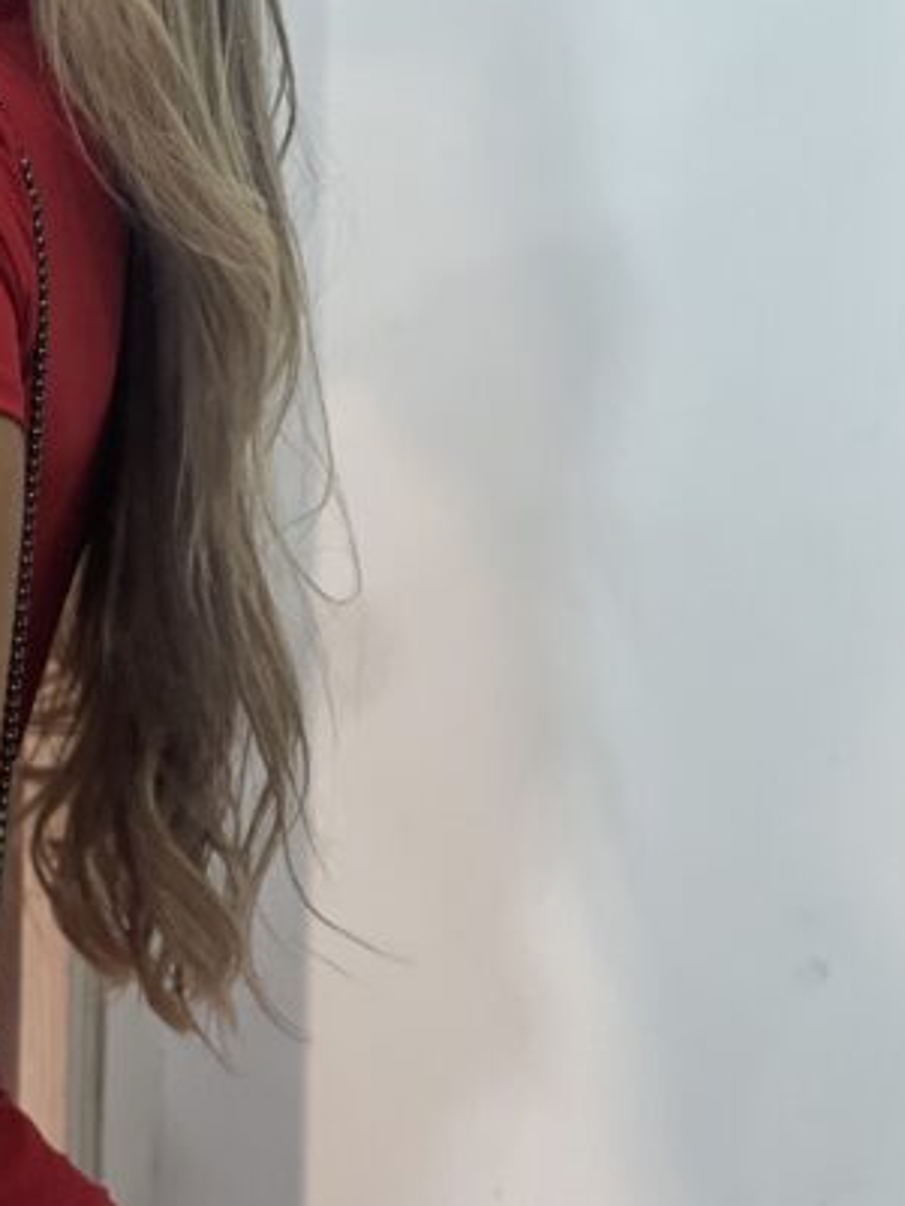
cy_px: 648
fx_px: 6236
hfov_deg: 8.2
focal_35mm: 179
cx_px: -117
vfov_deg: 11.0
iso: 160
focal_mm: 9
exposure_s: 1/120
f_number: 2.8
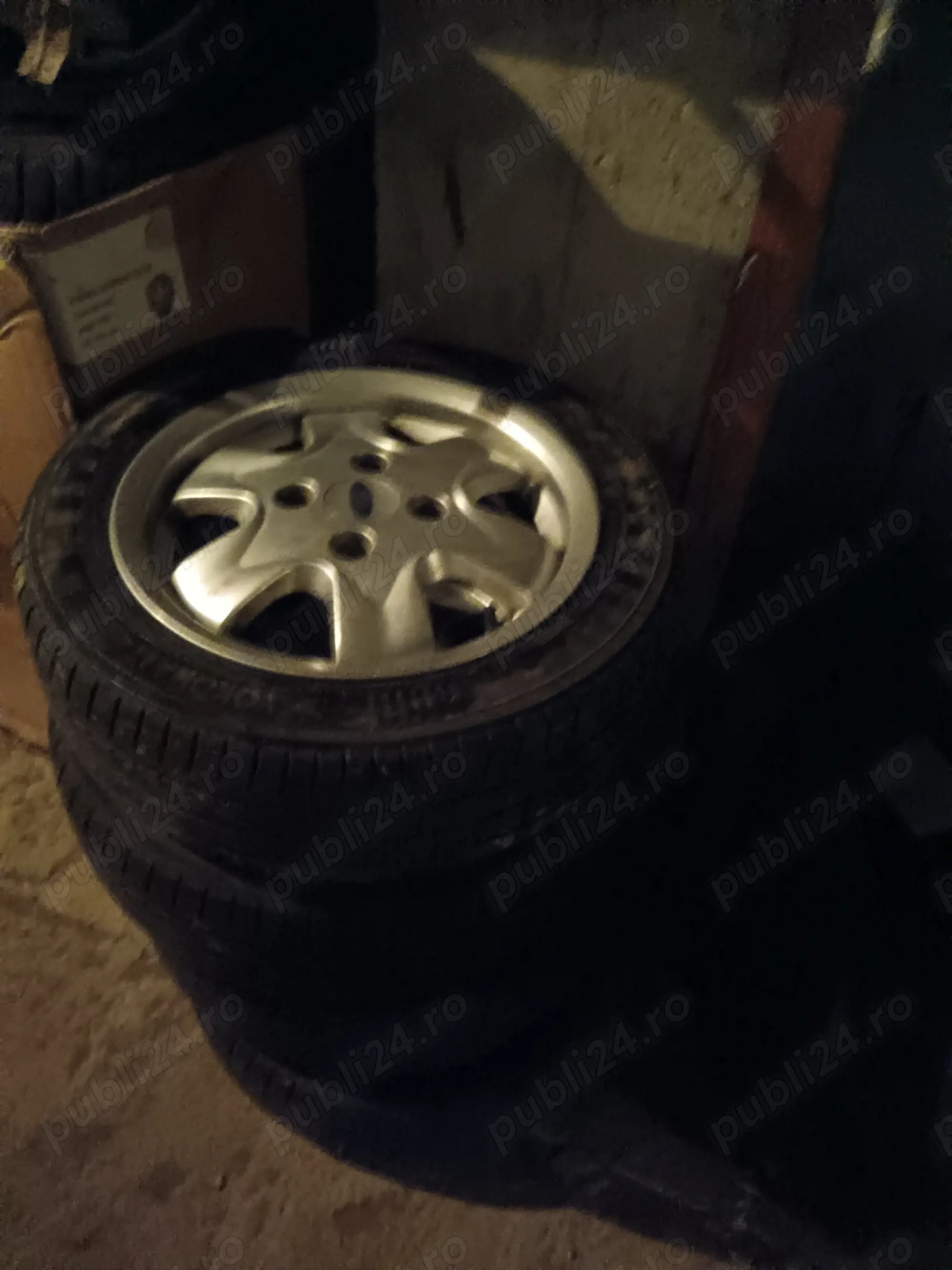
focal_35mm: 27
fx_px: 990
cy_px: 635
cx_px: 476
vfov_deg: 65.3
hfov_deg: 51.3
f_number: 1.9
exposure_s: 1/10
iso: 17994
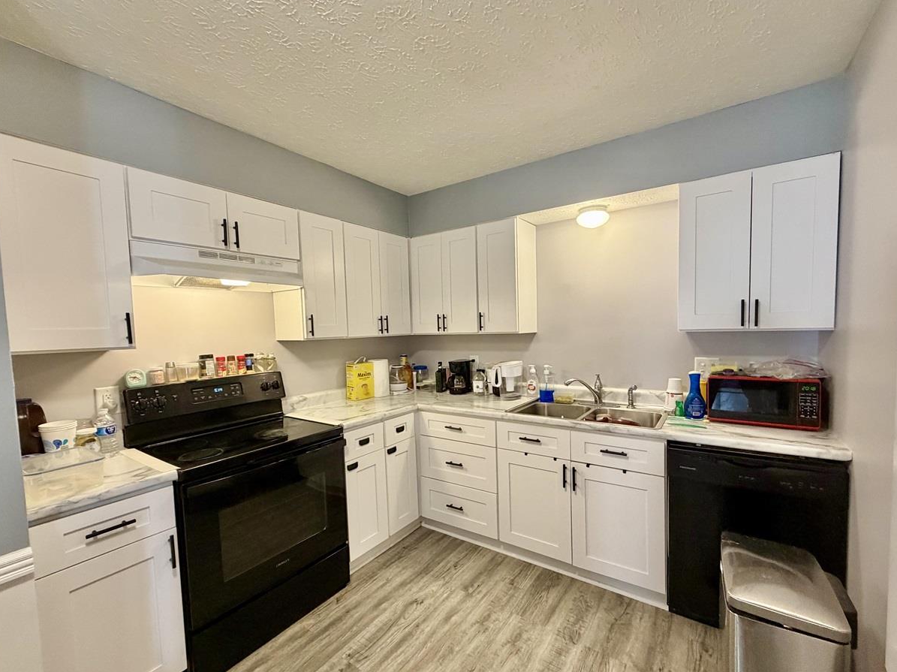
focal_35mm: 15
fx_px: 388
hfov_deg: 98.1
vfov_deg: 81.7
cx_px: 471
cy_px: 348
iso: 400
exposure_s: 1/60
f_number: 2.2
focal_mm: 2.22
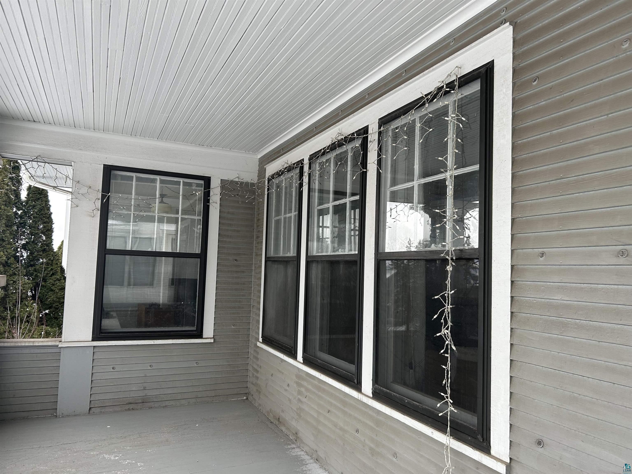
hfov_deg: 67.3
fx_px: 475
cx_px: 316
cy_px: 237
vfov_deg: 53.1
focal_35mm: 26
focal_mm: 5.7
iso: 40
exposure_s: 1/288
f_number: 1.5
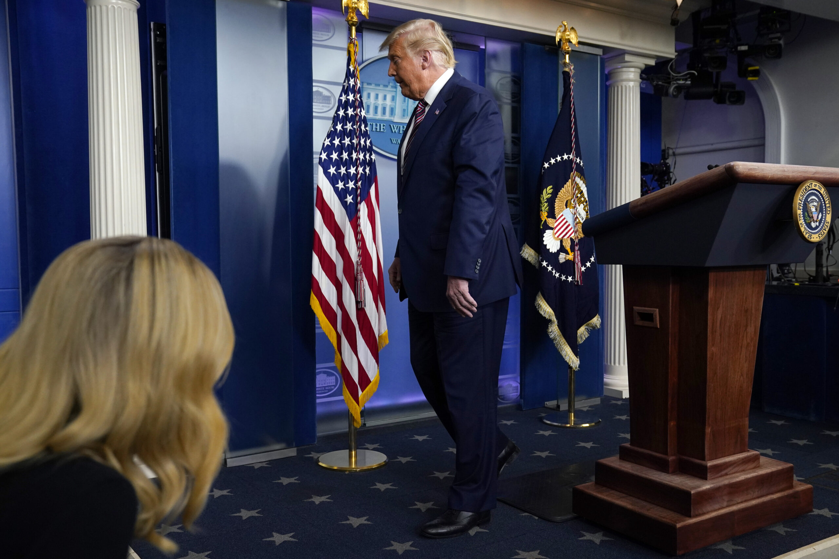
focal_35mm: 33
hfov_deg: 57.2
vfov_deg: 40.0
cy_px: 280
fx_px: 769
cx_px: 420
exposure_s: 1/800
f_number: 4
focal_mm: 33
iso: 2500
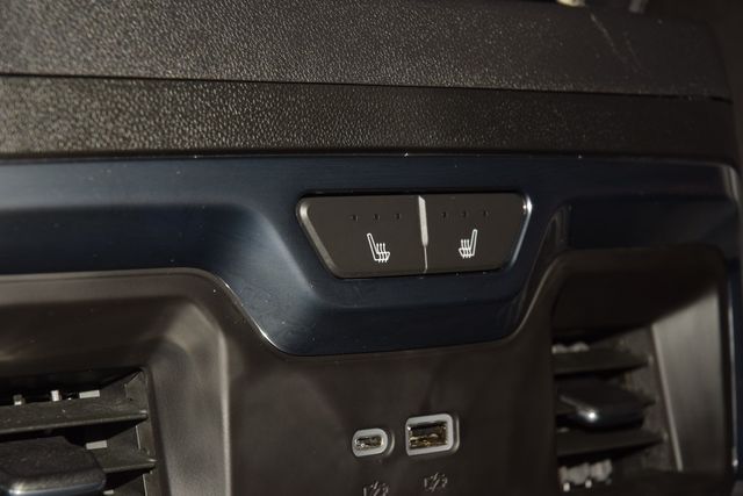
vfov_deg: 13.0
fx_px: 2167
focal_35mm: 105
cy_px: 248
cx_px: 372
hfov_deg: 19.5
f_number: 8
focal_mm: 70
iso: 100
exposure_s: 1/125
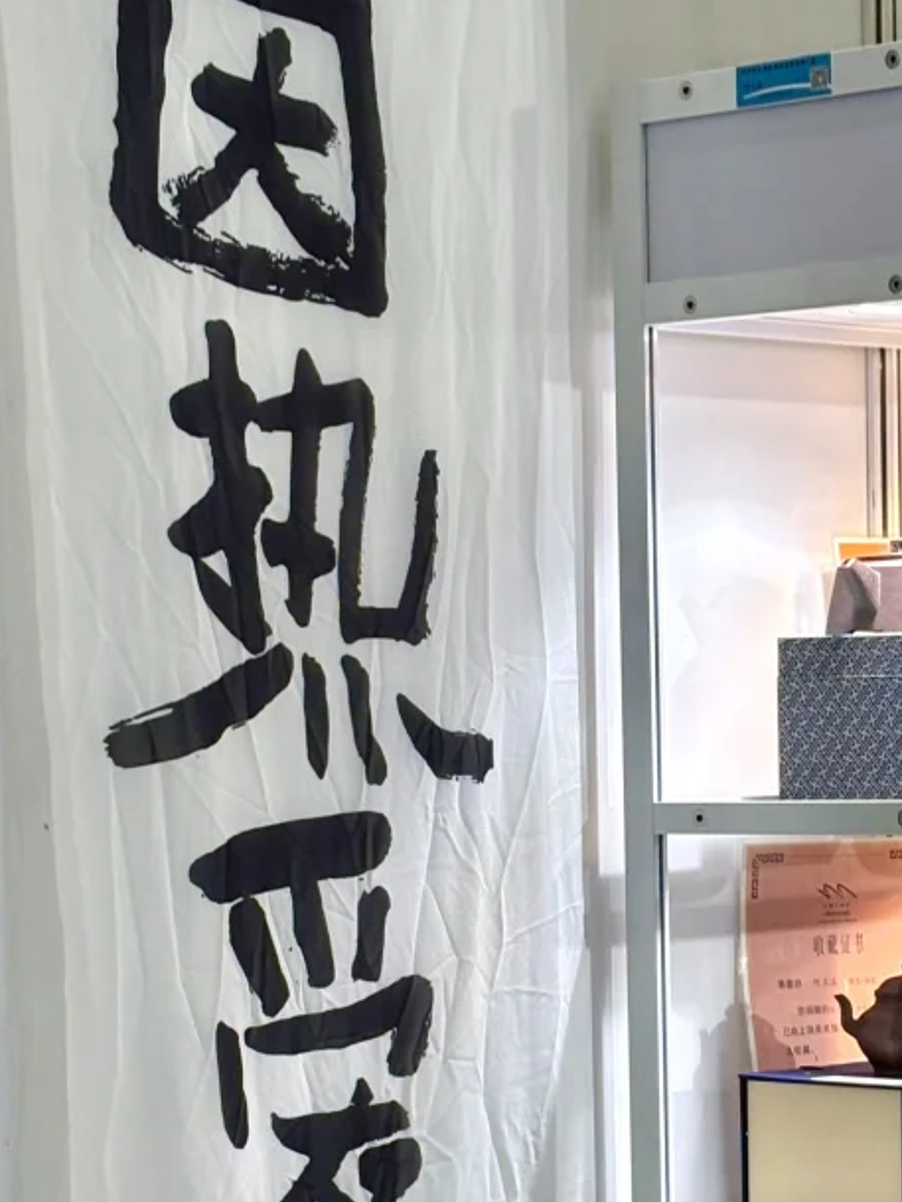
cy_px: 756
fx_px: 4272
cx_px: 645
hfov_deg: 12.0
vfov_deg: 16.0
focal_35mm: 123
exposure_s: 1/100
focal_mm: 5.96
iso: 40
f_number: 1.6
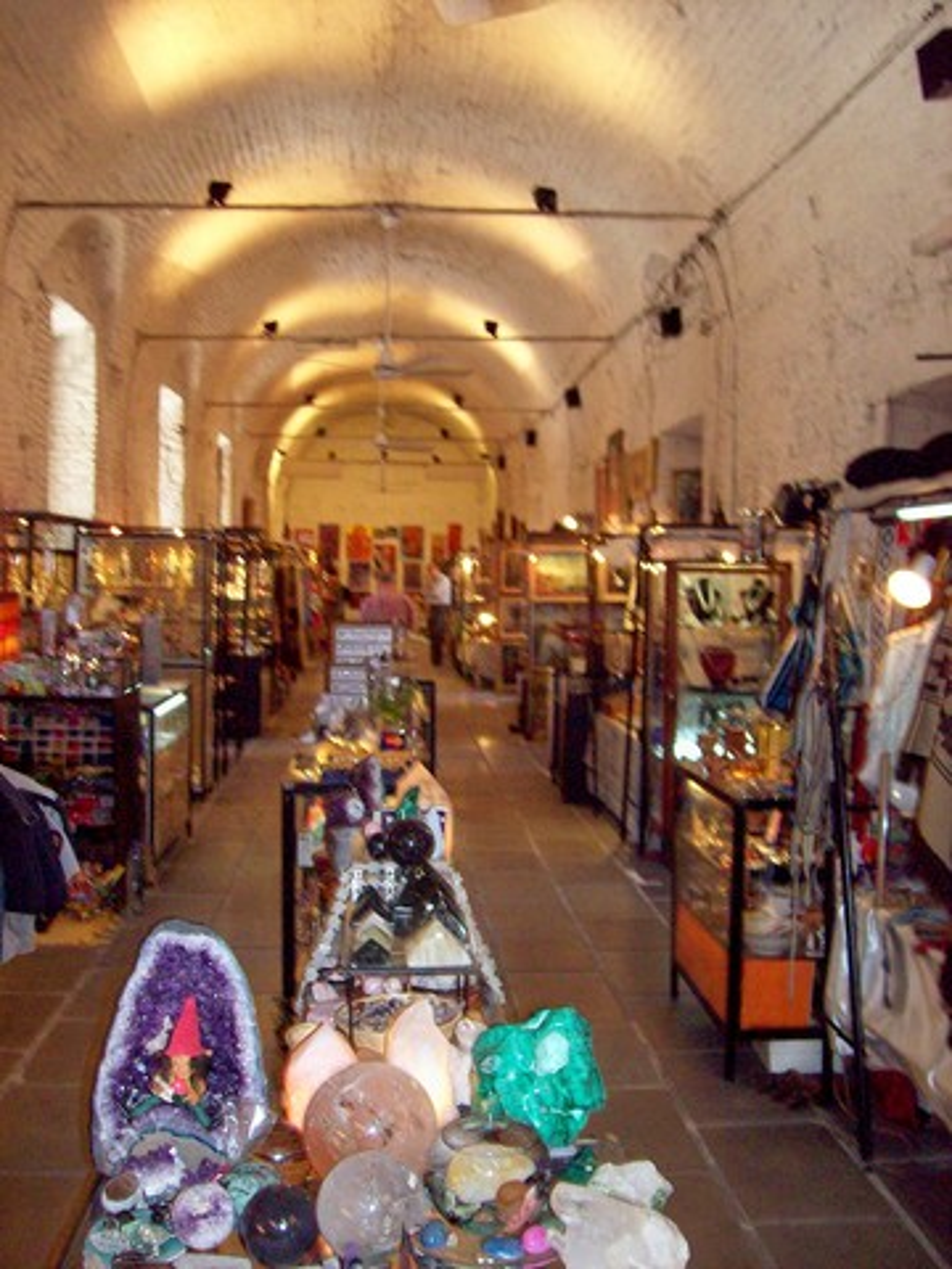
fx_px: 1320
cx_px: 476
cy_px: 634
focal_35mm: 36
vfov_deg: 51.4
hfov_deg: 39.7
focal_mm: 6
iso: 140
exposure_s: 1/64
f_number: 2.7
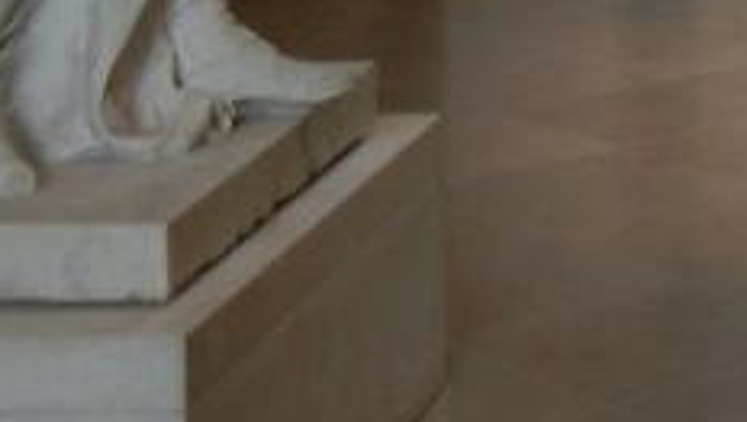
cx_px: 1120
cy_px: -596
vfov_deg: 7.8
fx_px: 2855
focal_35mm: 144
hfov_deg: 14.0
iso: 226
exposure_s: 1/64.7
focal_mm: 5.4
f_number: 3.5
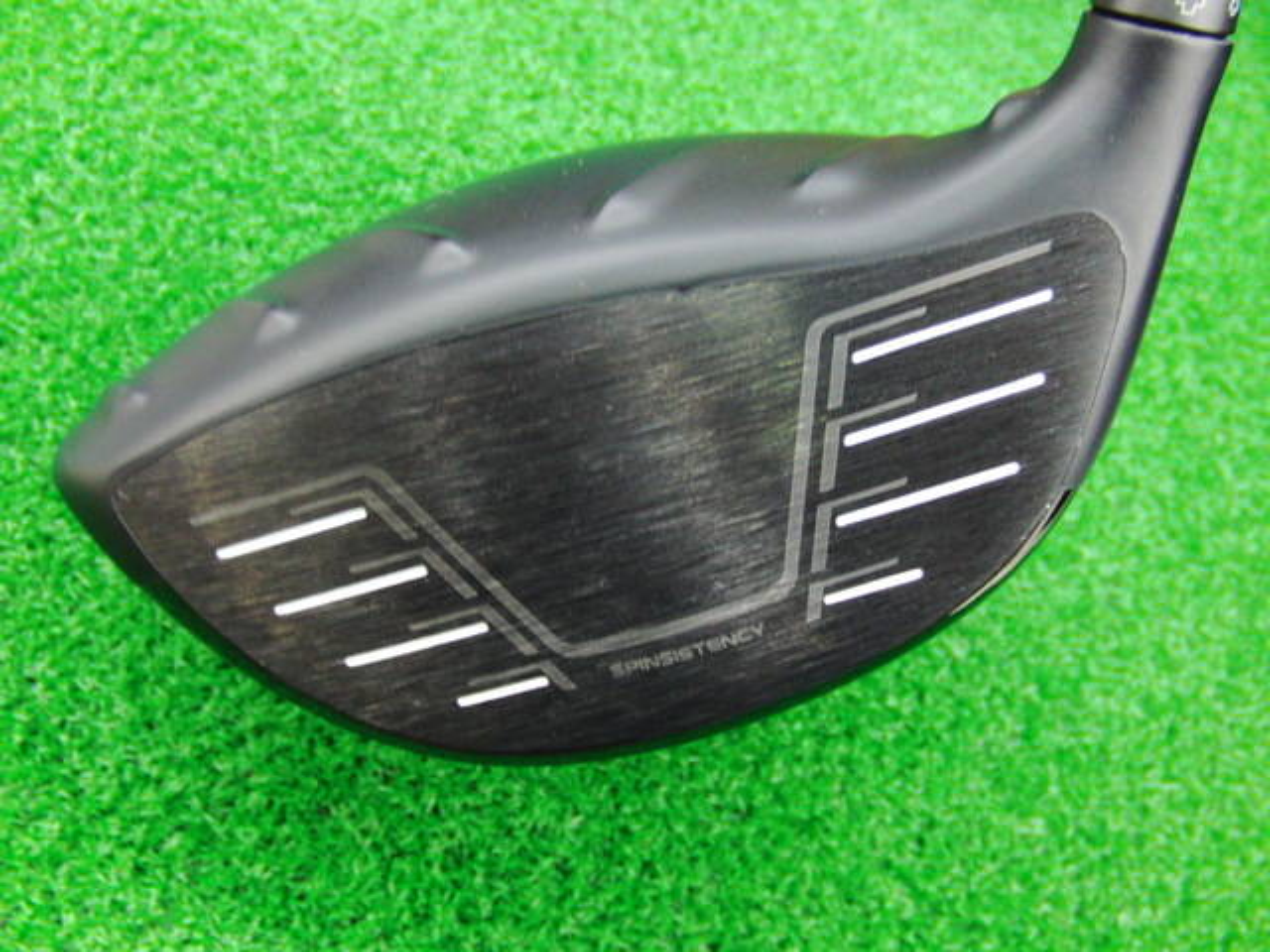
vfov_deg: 38.7
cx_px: 635
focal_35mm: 37
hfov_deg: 50.1
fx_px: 1357
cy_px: 476
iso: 400
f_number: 3.6
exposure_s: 1/13
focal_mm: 6.42
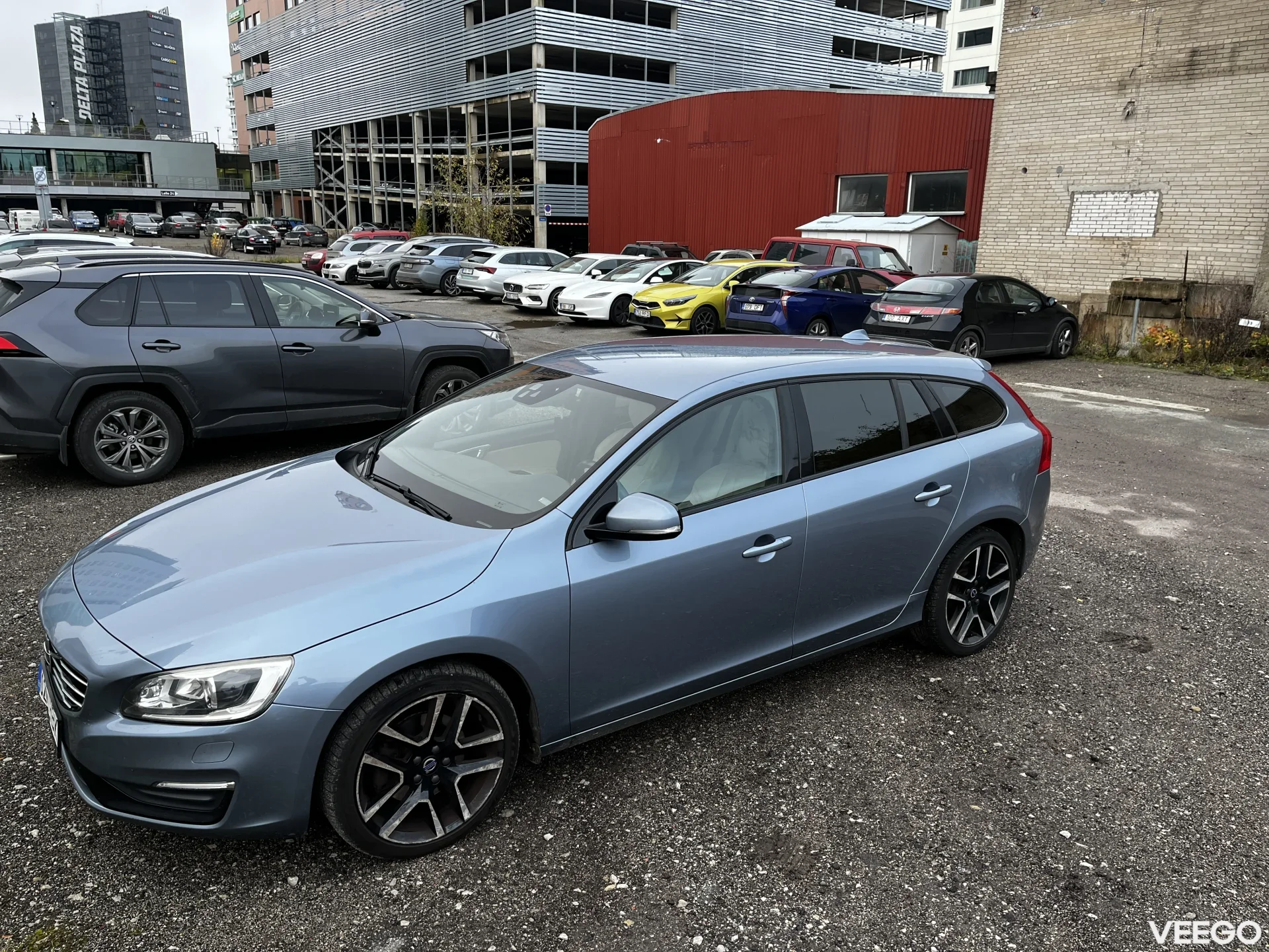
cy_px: 476
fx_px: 953
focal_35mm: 26
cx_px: 634
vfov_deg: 53.1
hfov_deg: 67.3
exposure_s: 1/121
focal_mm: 5.1
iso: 40
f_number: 1.6
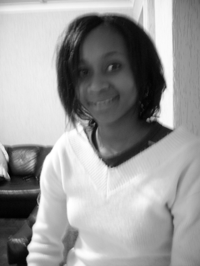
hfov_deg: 40.7
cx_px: 100
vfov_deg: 52.6
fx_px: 270
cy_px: 133
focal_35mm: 35
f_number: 2.8
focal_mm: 5.8
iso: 200
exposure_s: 1
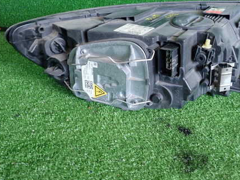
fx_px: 270
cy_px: 72
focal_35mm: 39
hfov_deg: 47.7
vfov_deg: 36.7
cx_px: 141
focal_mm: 5.05
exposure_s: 1/30
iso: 200
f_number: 2.2
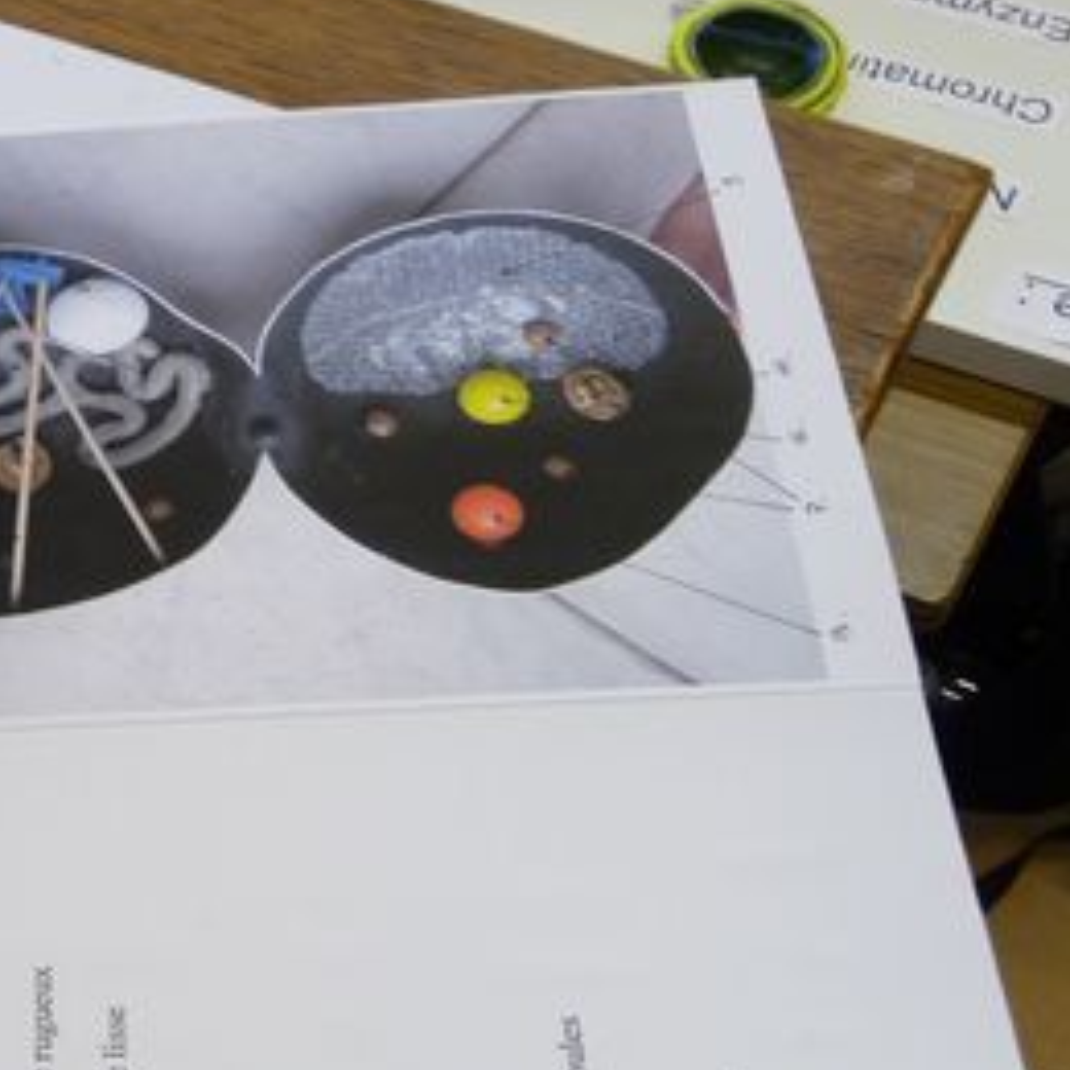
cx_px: -8
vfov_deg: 28.1
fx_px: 2133
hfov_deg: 26.6
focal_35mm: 61
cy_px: 667
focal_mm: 4.7
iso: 160
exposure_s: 1/30
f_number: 3.3
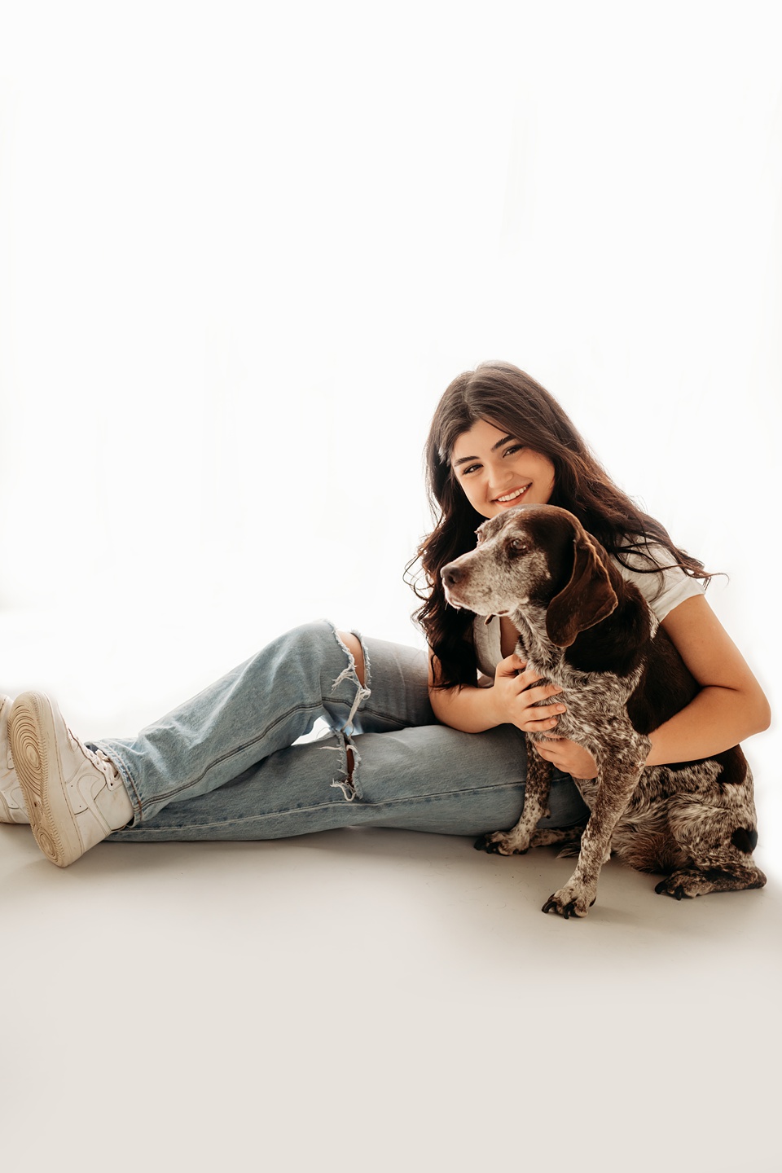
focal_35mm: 35
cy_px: 586
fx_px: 1140
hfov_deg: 37.9
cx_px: 391
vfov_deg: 54.4
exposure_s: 1/160
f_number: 2.8
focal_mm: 35
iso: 400
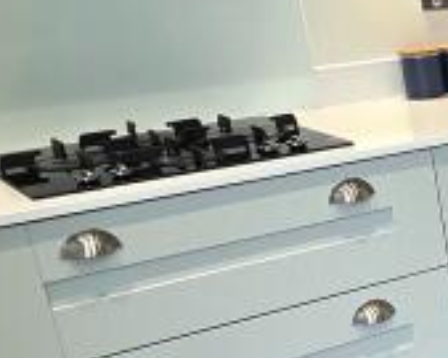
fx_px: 1020
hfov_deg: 18.2
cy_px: 297
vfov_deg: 19.6
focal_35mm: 77
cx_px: 859
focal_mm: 2.2
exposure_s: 1/101
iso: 200
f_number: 1.9
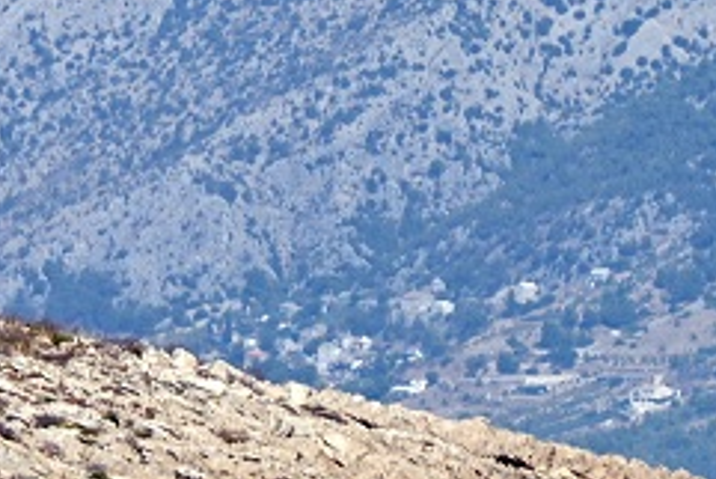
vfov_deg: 1.1
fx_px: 24756
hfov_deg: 1.7
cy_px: -55
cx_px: -59
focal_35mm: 1244
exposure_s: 1/320
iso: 250
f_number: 16
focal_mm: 300
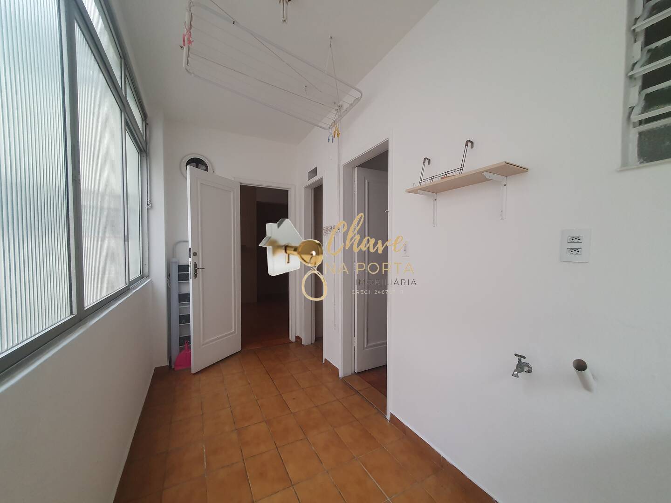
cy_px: 252
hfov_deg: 106.2
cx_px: 336
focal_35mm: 13
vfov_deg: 89.9
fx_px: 252
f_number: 2.2
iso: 320
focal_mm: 1.8
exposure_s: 1/60
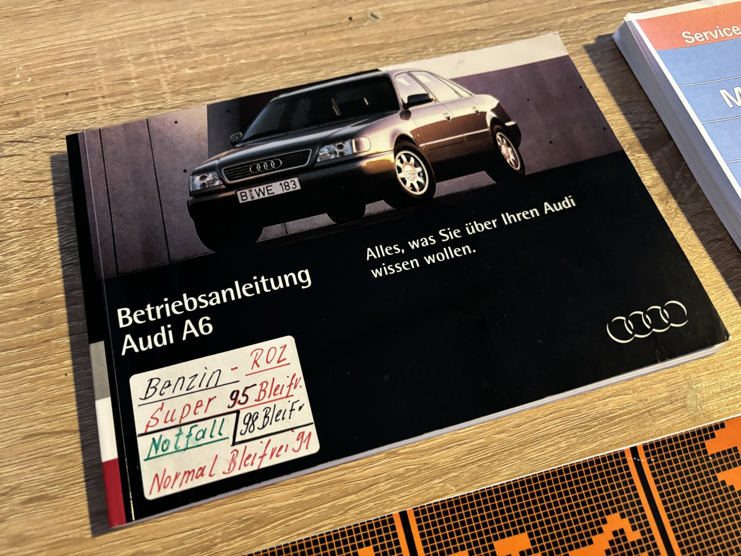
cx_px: 370
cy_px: 278
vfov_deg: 53.1
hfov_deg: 67.3
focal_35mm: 26
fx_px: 557
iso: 640
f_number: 1.6
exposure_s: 1/36
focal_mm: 5.96
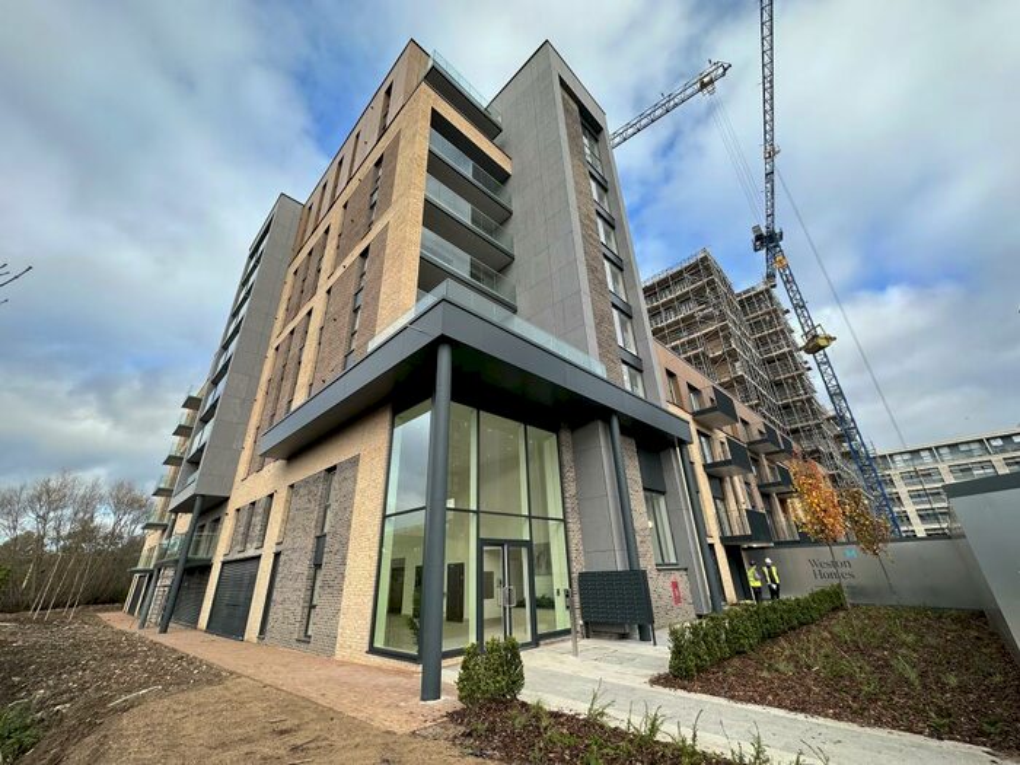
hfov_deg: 102.1
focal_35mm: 14
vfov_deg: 85.7
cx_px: 510
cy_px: 382
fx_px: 413
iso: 40
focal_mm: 2.22
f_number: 2.2
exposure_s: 1/428
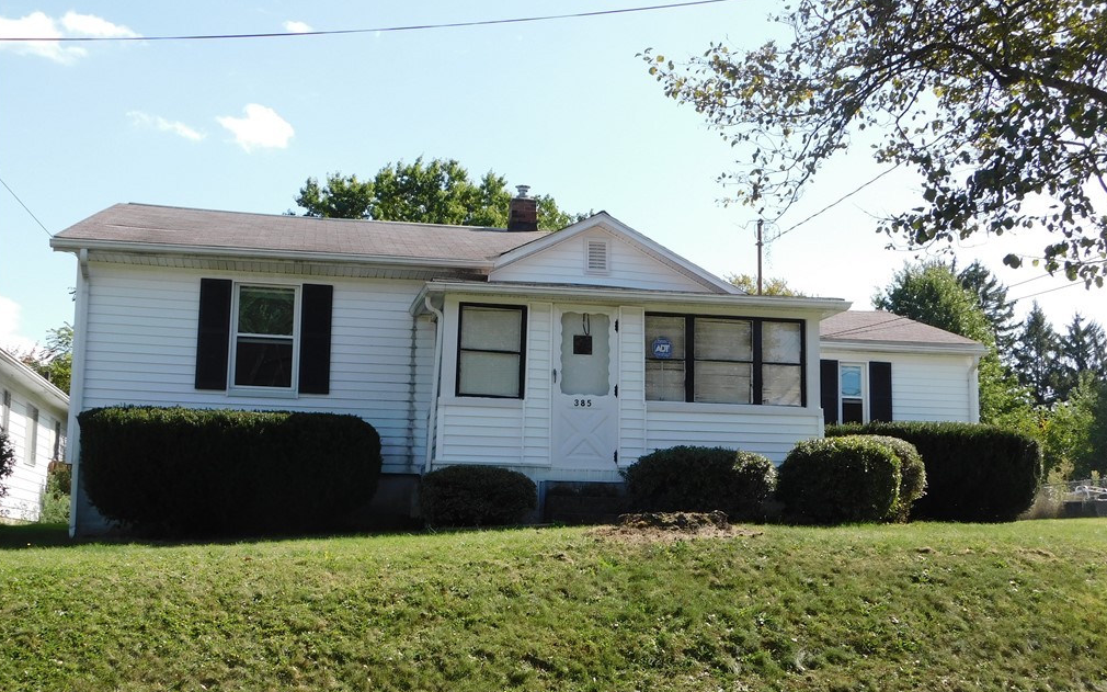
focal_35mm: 43
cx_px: 554
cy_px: 401
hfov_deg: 46.2
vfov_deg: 29.8
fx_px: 1297
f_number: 3.6
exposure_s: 1/640
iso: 125
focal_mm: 7.1
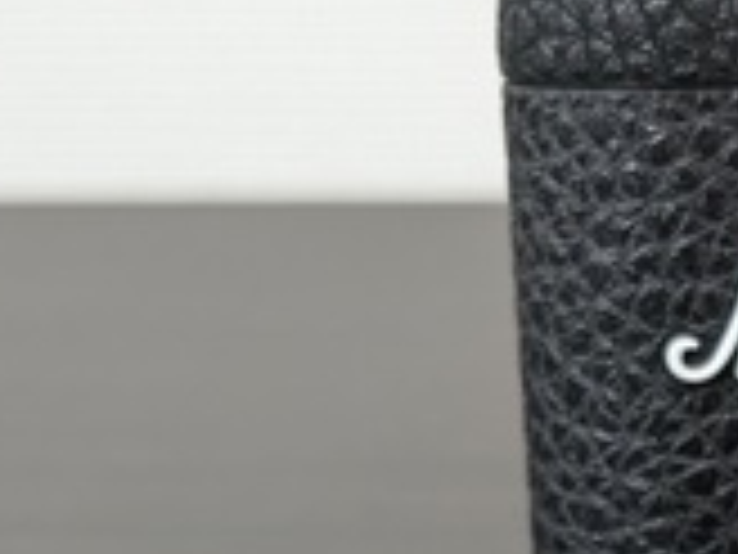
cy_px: 640
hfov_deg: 17.2
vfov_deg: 13.2
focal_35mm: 110
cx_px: 857
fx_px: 2345
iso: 286
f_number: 1.73
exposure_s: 1/50
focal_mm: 4.38
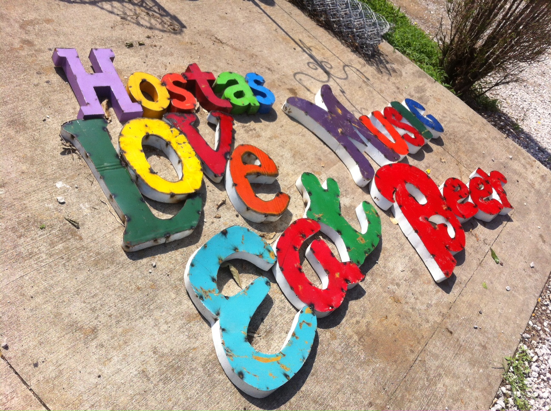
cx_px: 276
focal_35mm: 35
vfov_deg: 40.6
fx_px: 556
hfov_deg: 52.7
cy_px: 206
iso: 80
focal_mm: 3.85
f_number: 2.8
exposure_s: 1/1542
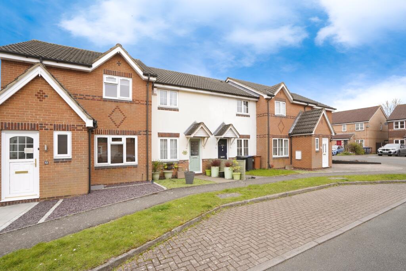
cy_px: 136
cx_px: 203
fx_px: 180
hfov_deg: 96.7
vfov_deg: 73.8
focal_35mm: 16
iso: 200
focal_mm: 16
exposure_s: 1/60
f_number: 8
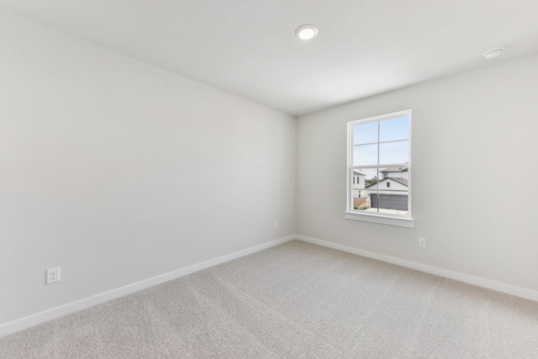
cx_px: 269
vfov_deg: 81.2
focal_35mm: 14
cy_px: 180
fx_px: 209
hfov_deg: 104.2
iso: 400
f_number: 8
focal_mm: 14
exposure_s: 1/80
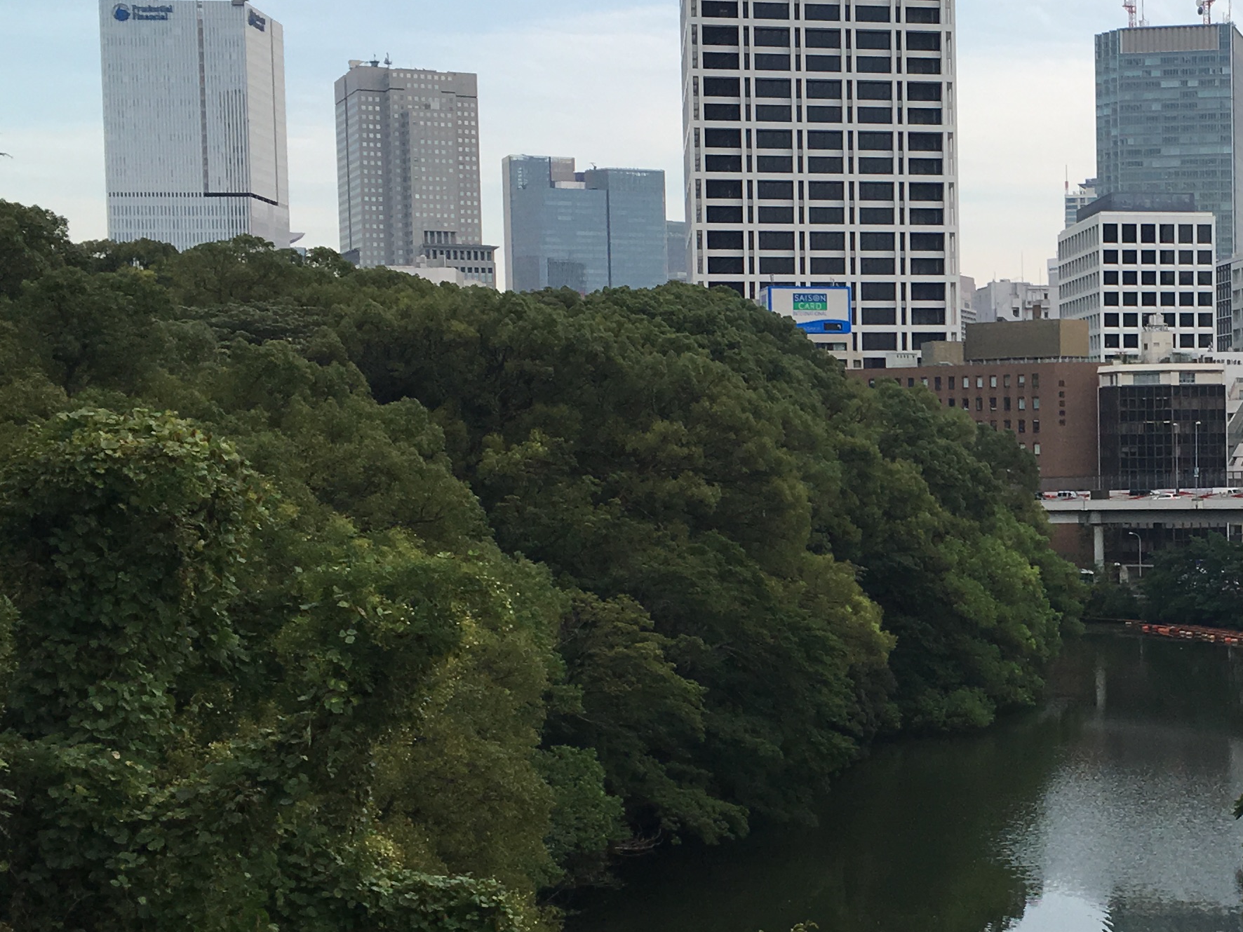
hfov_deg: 28.2
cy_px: 524
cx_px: 1145
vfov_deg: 22.2
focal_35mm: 66
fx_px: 2370
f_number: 2.2
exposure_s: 1/761
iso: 25
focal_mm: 4.15
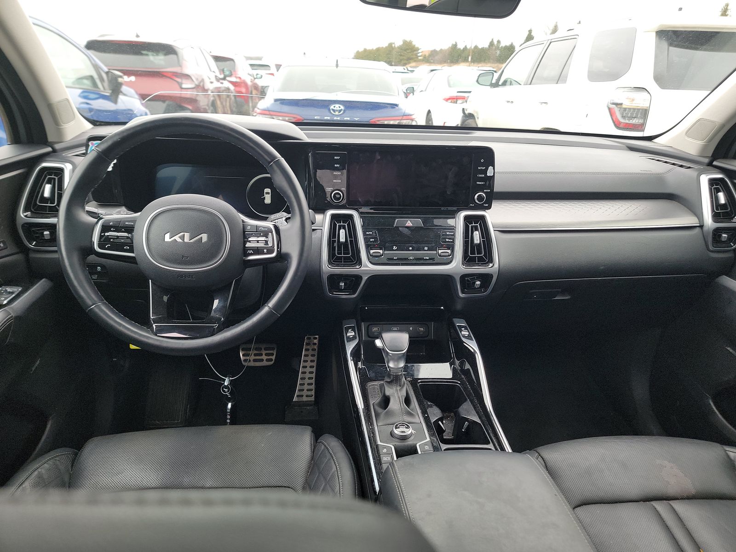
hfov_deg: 71.6
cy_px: 276
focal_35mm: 24
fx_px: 510
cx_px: 368
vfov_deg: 56.8
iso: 66
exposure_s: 1/59
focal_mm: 6.7
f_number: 1.8
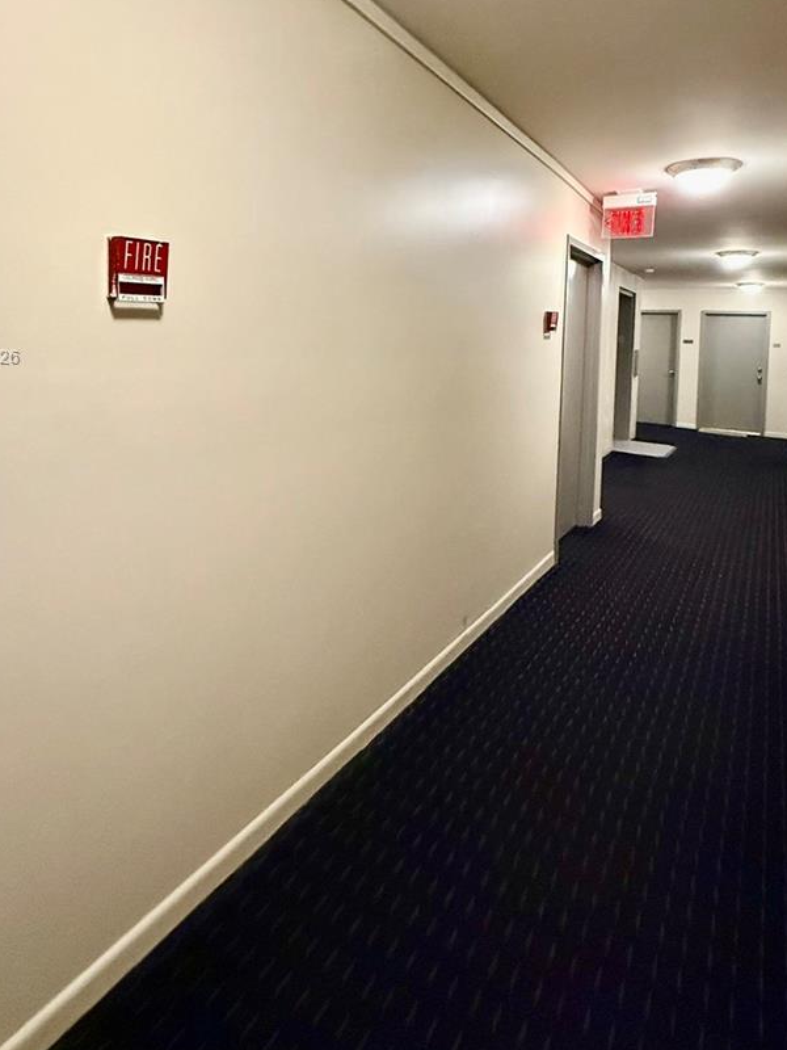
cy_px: 358
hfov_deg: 63.4
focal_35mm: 21
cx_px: 366
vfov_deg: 76.7
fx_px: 637
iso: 800
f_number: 2.2
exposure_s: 1/60
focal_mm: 2.22
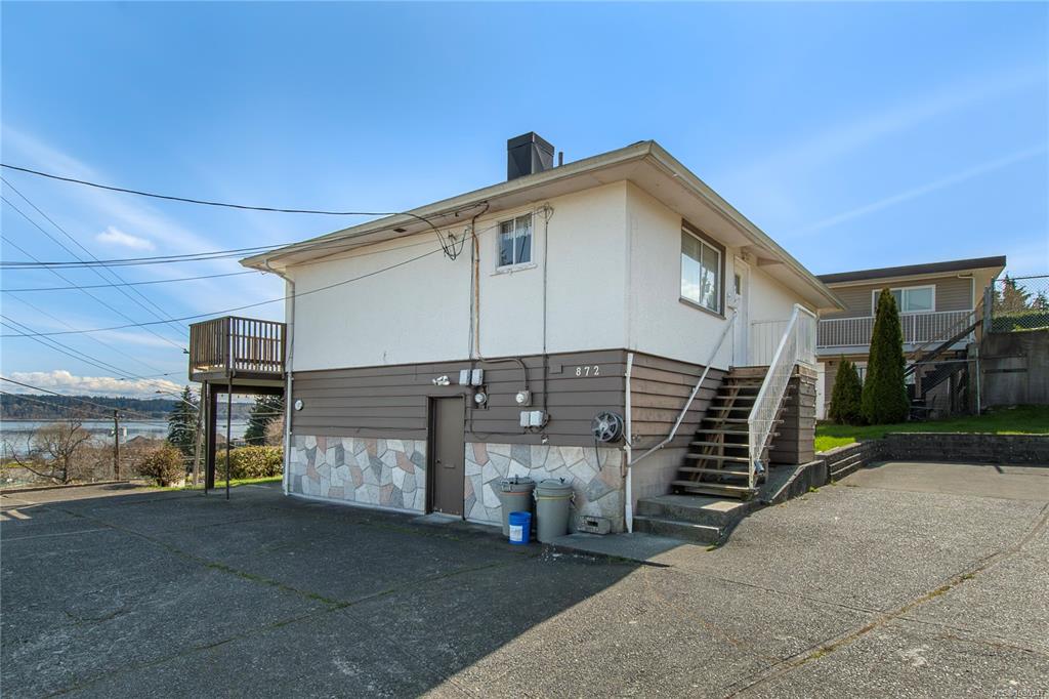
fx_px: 524
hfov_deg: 90.0
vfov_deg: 67.3
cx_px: 524
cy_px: 350
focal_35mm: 18
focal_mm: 12
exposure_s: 1/1600
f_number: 10
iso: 640
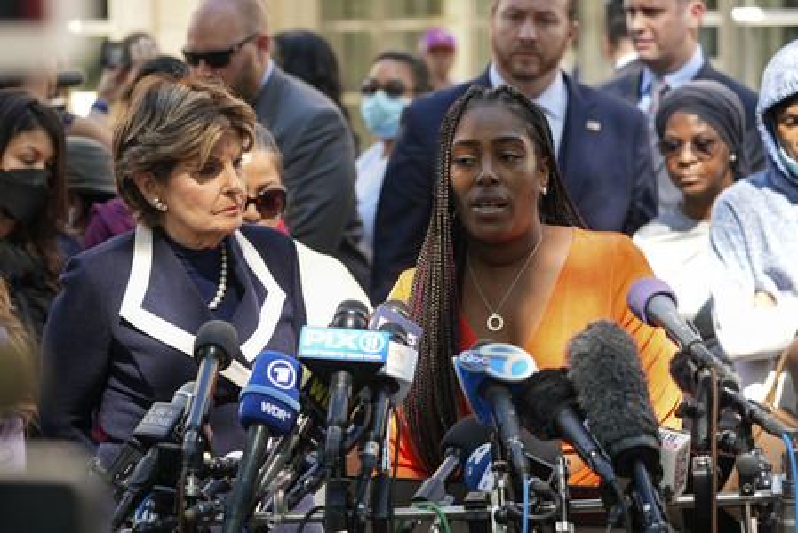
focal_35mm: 126
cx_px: 399
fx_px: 2795
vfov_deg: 10.9
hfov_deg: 16.3
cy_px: 266
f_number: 5.6
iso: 1600
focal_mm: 126
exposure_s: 1/1000
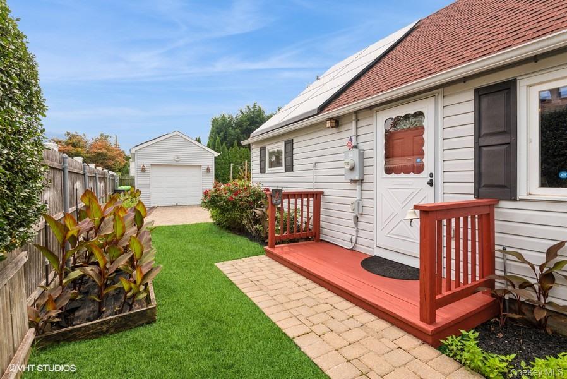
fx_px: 268
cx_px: 284
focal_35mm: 17
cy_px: 190
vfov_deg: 70.5
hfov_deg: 93.2
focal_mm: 17
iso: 200
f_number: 9
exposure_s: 1/250
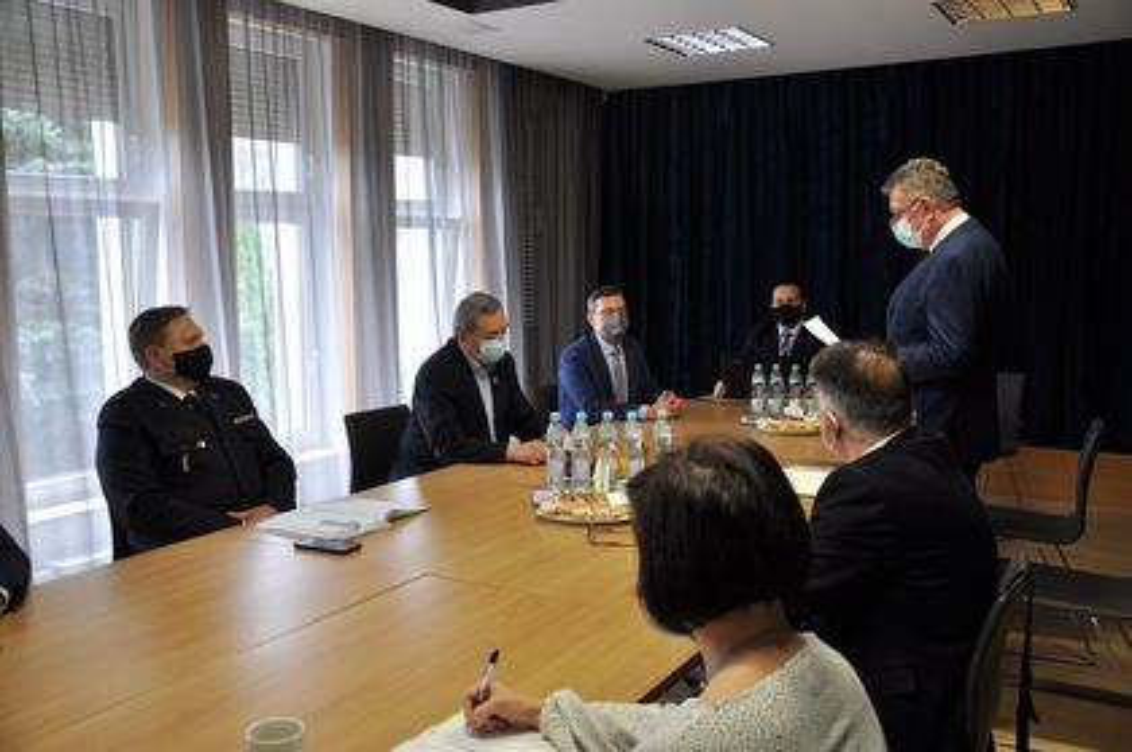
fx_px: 1036
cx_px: 566
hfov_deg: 57.3
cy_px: 376
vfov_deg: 39.9
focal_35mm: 33
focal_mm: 22
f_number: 3.8
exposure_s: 1/20
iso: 200
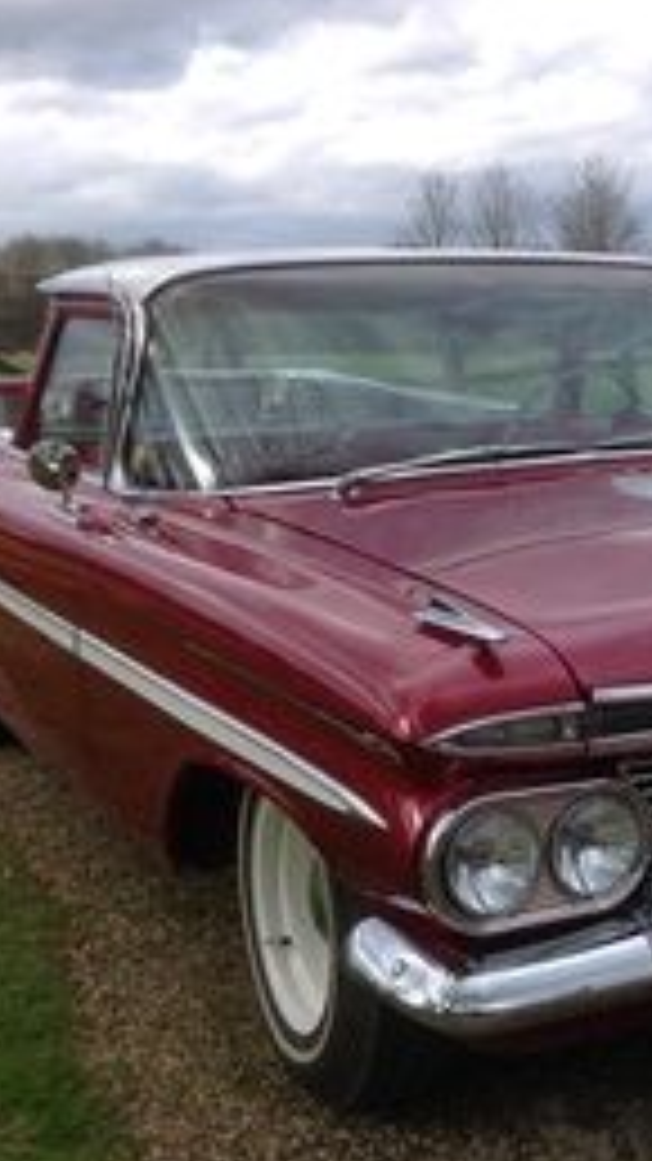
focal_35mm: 59
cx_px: 648
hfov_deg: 19.8
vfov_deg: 35.4
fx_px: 1815
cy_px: 650
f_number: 2.4
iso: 50
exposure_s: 1/719
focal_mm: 4.28
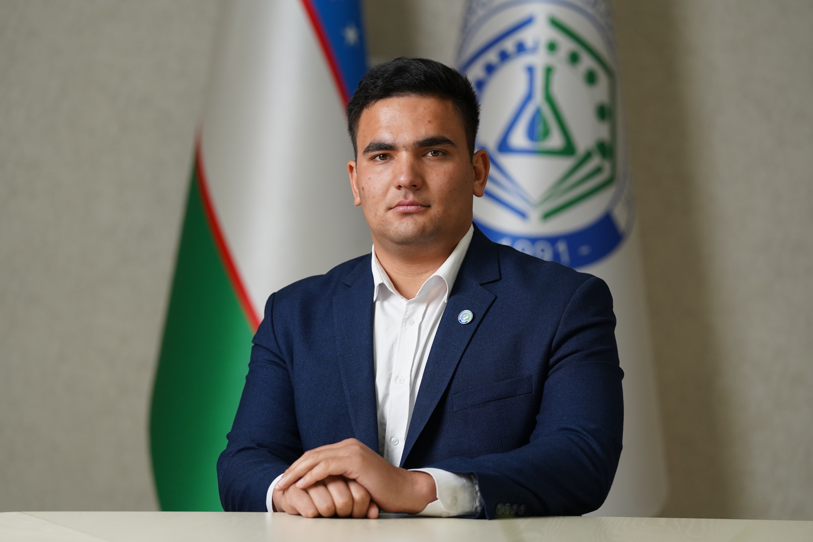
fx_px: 3342
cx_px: 406
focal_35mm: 148
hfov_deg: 13.9
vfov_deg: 9.3
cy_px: 271
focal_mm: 148
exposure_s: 1/200
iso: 1600
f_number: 4
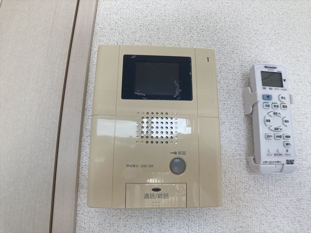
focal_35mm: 28
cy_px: 116
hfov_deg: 63.4
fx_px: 252
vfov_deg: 49.7
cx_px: 156
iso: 25
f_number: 1.8
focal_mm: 3.99
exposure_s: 1/302
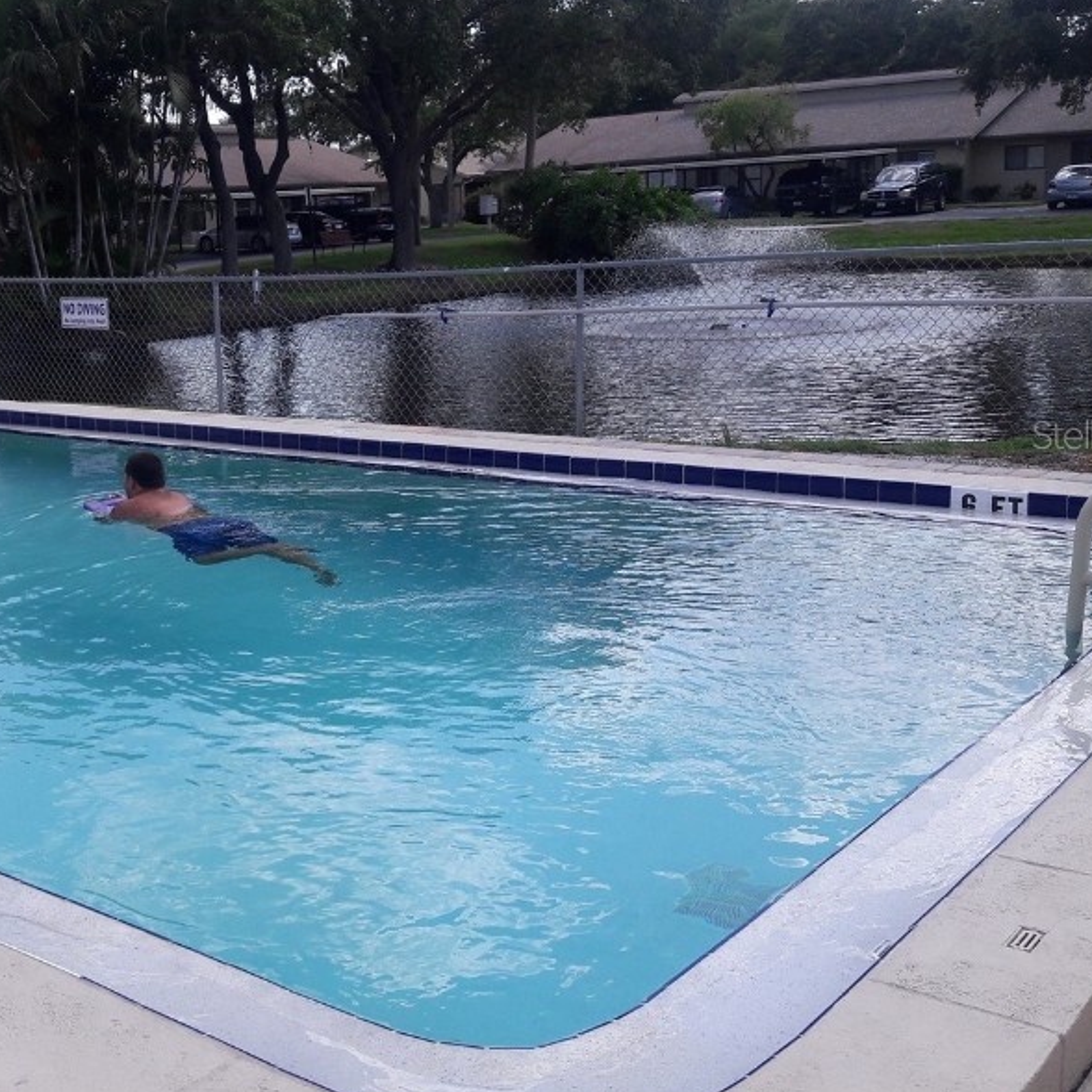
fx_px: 1535
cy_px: 434
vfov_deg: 39.0
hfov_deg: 38.1
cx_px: 258
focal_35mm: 43
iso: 40
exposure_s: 1/1212
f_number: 1.9
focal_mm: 3.7
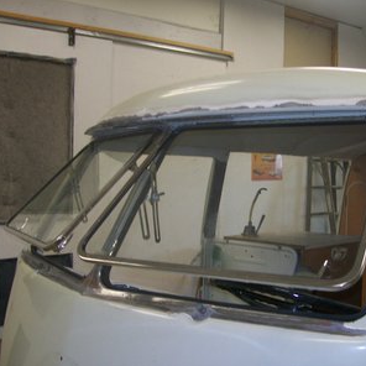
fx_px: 514
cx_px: 221
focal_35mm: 43
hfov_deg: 39.0
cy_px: 183
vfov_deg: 39.2
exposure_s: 1/30
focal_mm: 6
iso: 80
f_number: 2.7
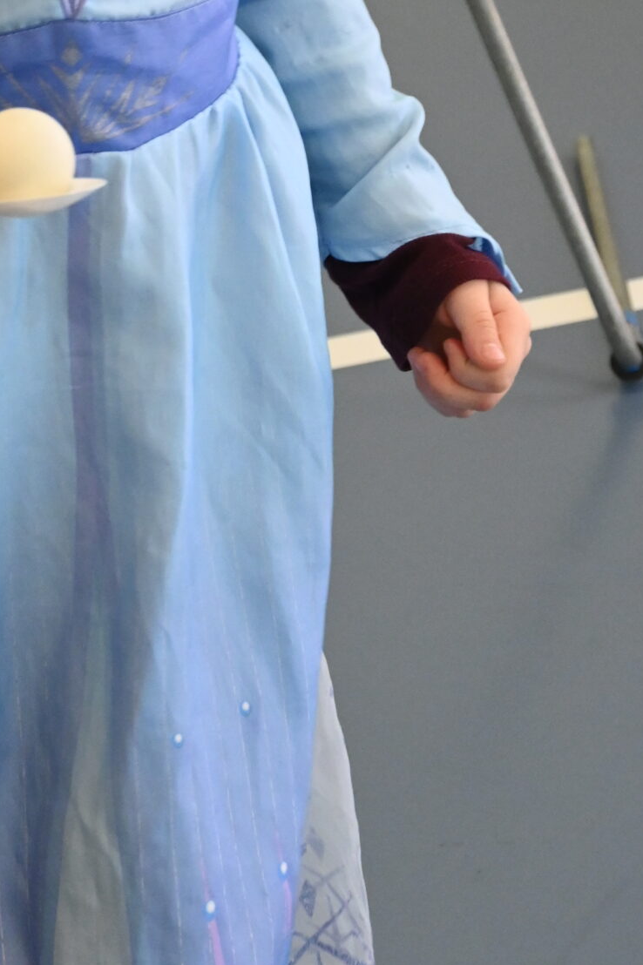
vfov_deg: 14.2
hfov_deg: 9.6
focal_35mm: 142
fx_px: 3811
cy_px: -21
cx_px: -52
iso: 2200
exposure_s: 1/125
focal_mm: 41
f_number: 5.6
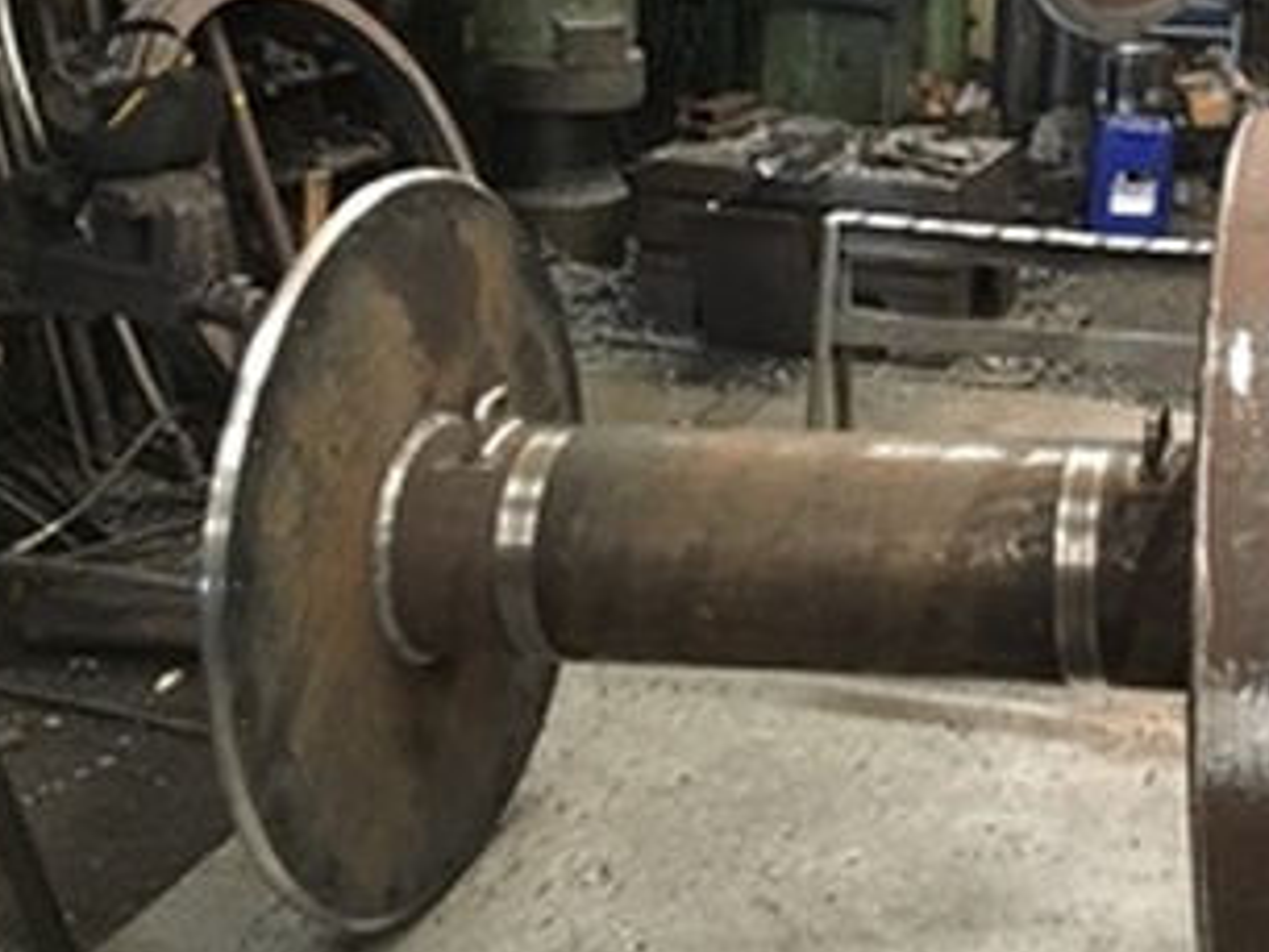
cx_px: 1057
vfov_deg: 25.1
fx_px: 2090
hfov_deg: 32.6
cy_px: 158
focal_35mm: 57
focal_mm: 4.15
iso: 200
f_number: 2.2
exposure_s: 1/17
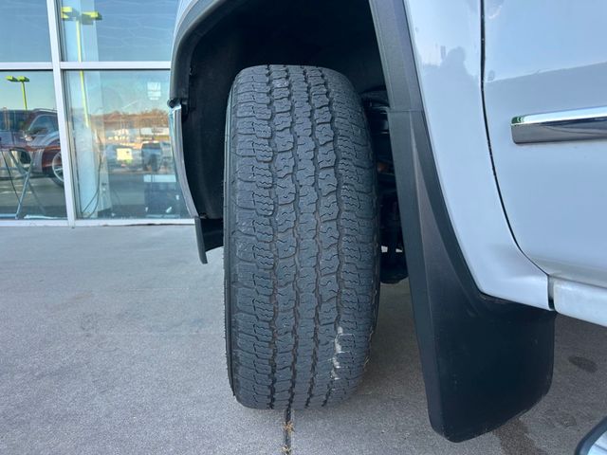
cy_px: 228
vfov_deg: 56.8
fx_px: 421
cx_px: 304
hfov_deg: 71.6
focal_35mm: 24
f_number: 1.78
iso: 64
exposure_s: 1/156
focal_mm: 6.86
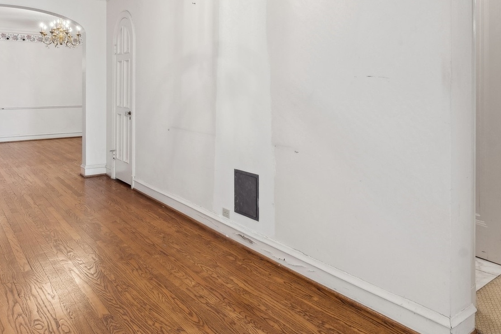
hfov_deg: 62.6
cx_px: 318
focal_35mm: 29
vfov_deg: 43.9
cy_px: 97
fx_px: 404
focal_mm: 16
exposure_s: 1/5
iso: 320
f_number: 8
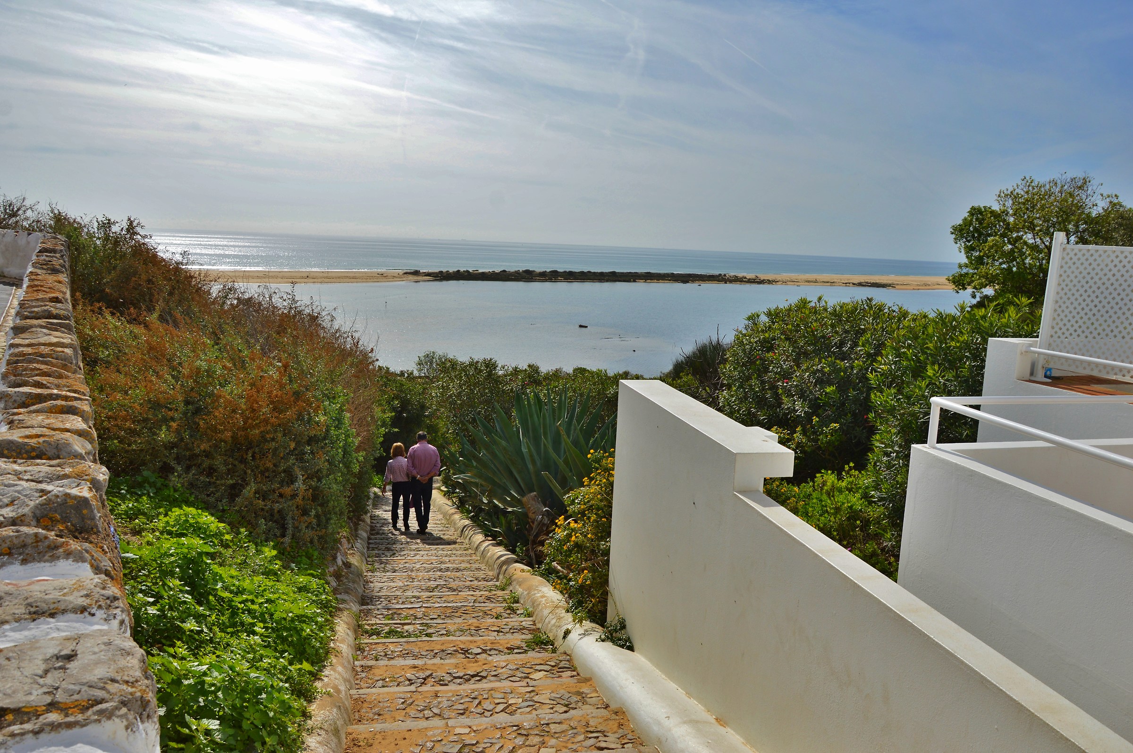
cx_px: 566
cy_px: 376
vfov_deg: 47.8
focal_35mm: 27
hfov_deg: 67.4
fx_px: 849
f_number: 10
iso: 100
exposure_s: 1/400
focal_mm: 18
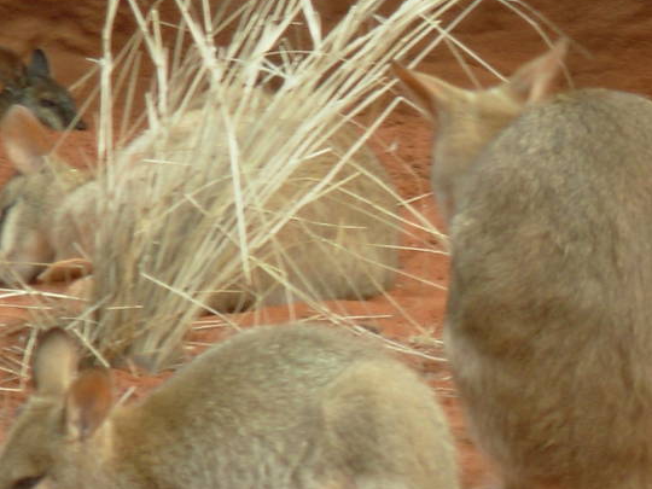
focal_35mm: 563
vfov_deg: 2.6
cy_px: 368
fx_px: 10604
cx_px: 791
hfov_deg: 3.5
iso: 50
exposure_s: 1/47.9
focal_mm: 31.4
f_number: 5
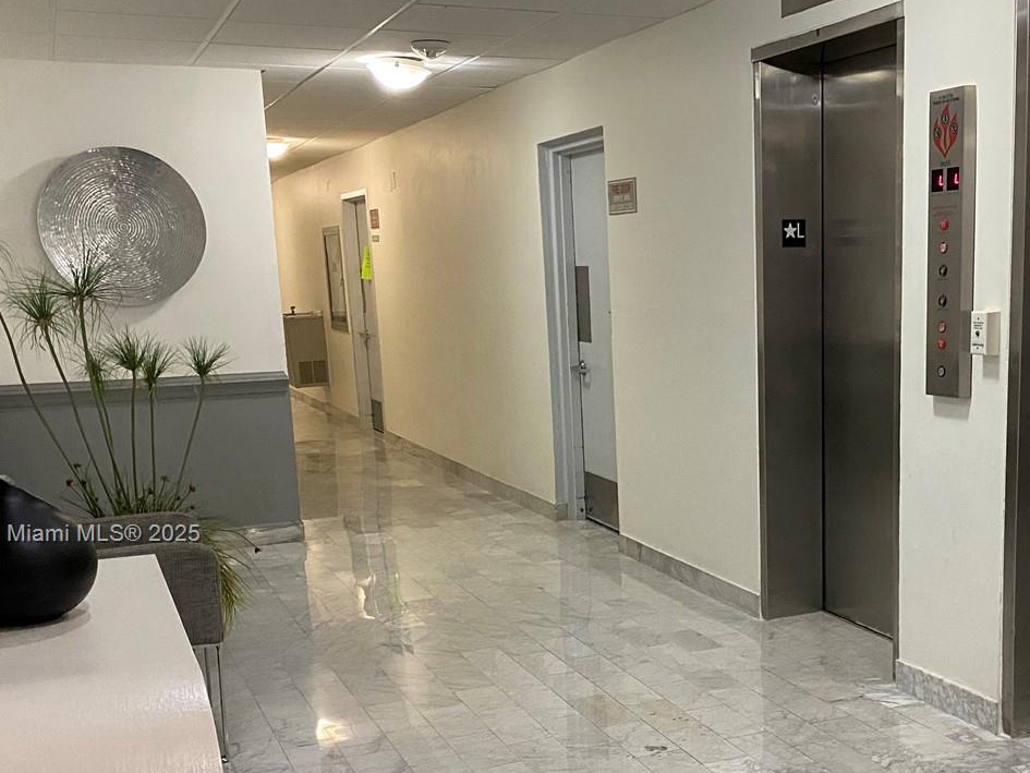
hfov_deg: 42.1
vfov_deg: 32.5
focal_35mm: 44
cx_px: 724
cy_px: 535
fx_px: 1309
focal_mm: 4.25
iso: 500
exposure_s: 1/60
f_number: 1.8
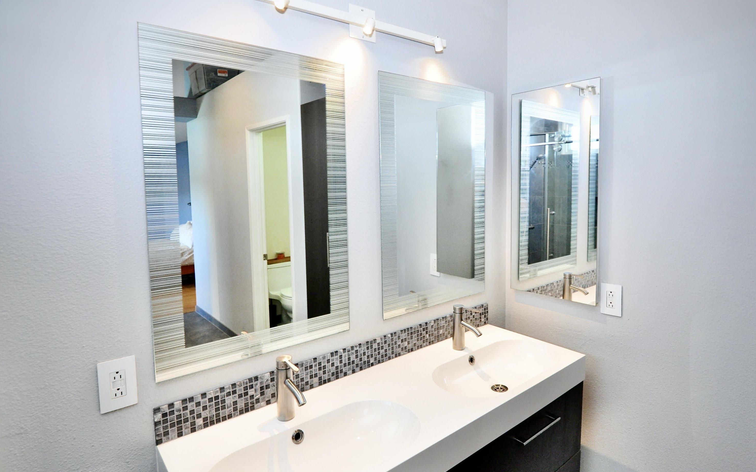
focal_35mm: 18
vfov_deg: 66.2
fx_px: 361
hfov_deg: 92.6
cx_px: 393
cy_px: 258
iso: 800
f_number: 4
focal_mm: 11
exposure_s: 1/60
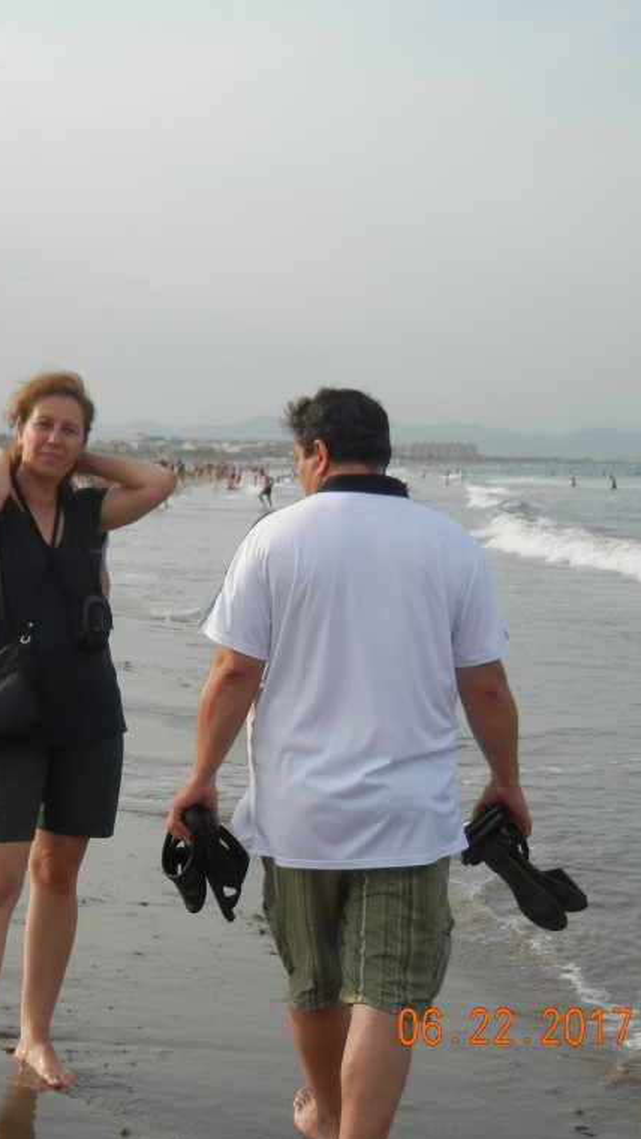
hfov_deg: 18.0
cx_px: 102
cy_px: 572
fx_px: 1995
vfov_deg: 31.9
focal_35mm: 66
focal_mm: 8.1
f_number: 7.6
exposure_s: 1/300
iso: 160
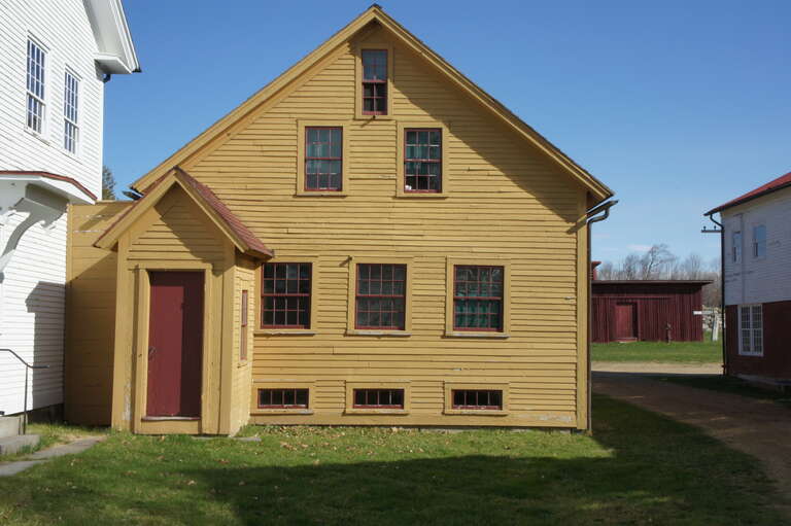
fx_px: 889
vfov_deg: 33.0
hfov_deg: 48.0
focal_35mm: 40
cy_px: 263
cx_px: 396
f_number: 22
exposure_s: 1/50
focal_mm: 27
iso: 200
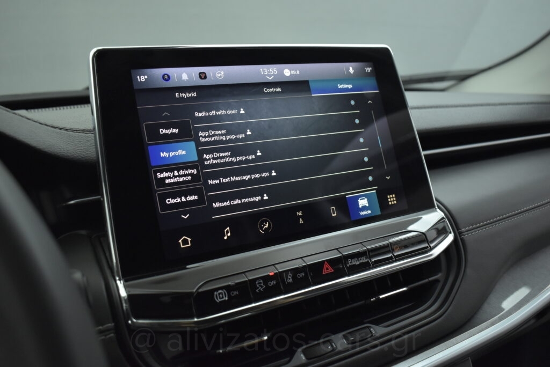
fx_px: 482
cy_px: 184
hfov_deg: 59.5
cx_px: 275
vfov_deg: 41.8
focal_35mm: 32
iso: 1600
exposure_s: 1/125
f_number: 3.8
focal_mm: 21
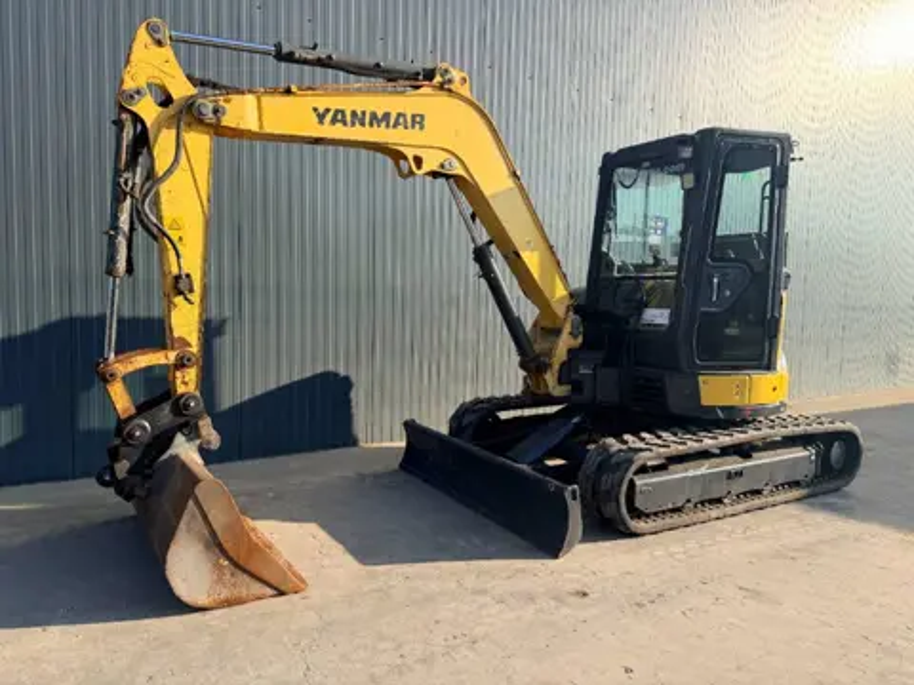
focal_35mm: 24
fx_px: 634
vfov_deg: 56.8
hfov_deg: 71.6
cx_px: 457
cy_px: 342
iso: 100
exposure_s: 1/2907
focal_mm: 6.76
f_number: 1.78
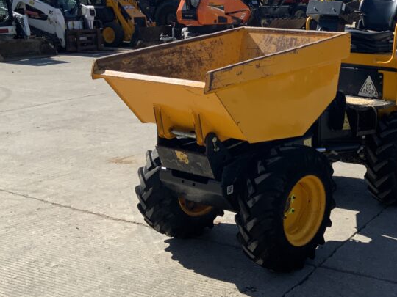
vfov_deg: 26.2
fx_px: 631
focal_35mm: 55
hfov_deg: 33.7
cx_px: 329
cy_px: 73
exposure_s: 1/1912
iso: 16
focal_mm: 3
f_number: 1.8
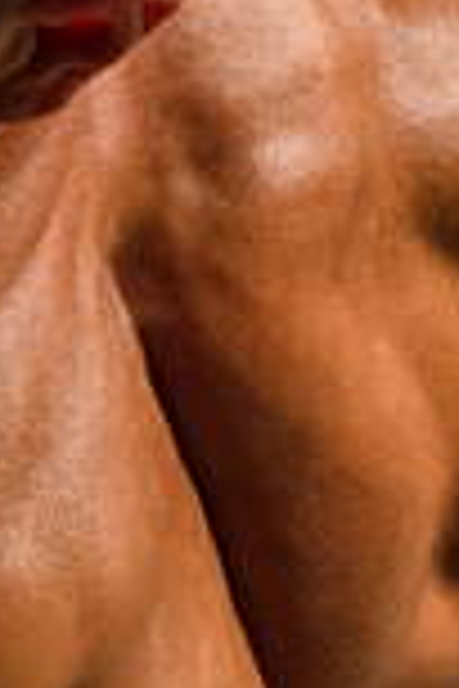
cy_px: 497
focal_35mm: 355
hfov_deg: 3.8
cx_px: -454
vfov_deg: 5.8
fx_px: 6789
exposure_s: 1/200
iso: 100
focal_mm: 50
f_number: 9
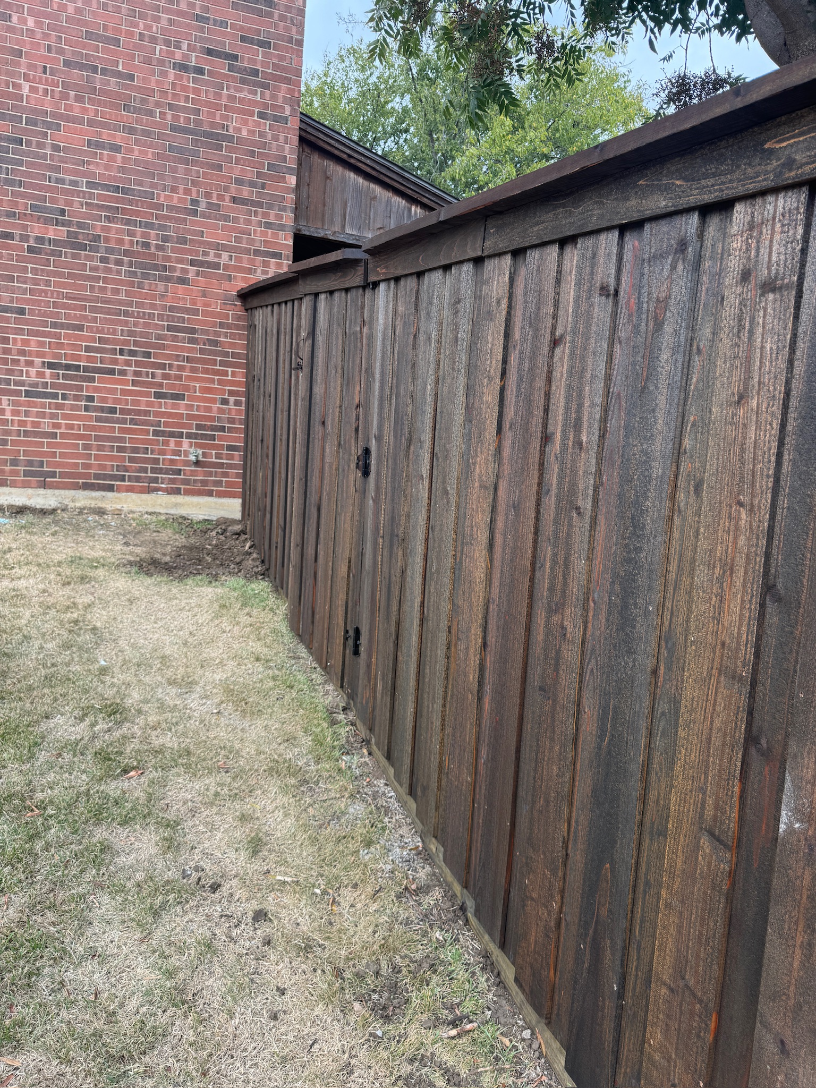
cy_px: 544
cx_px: 408
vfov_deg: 71.6
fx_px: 754
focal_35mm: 24
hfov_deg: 56.8
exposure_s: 1/298
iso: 80
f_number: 1.78
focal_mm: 6.76
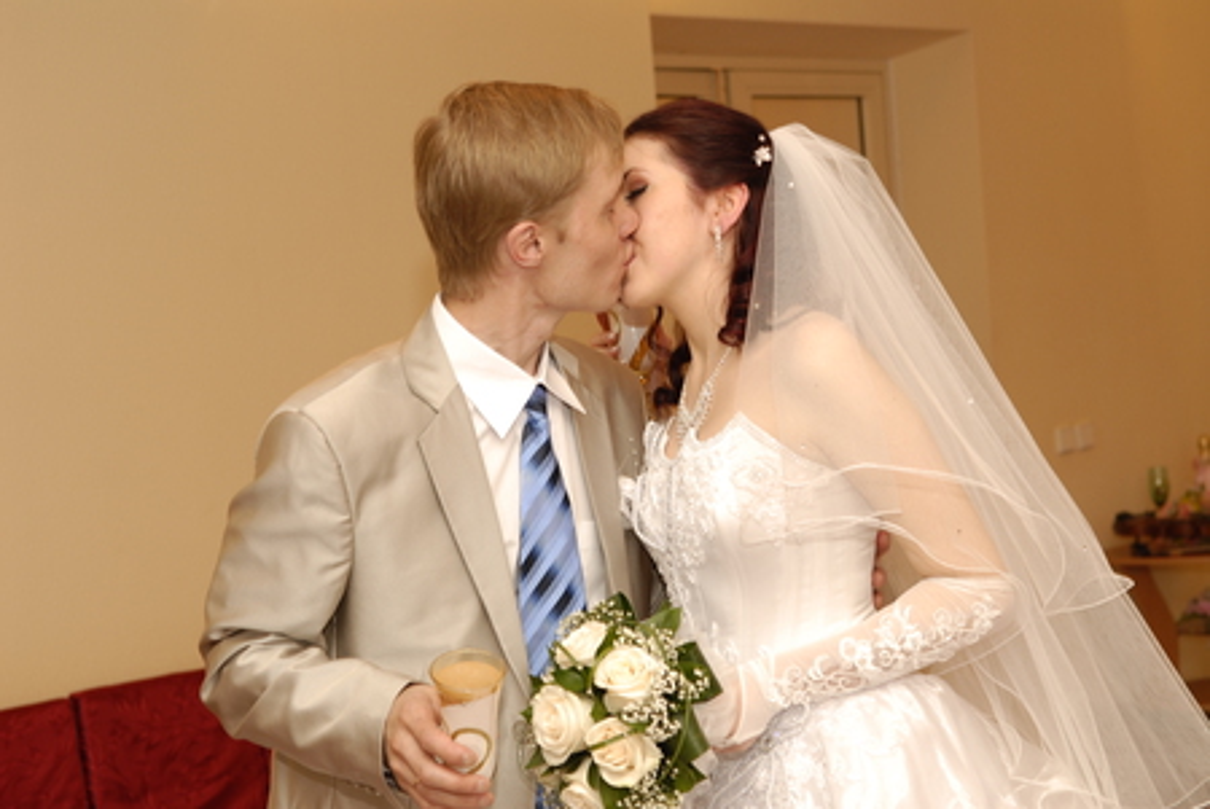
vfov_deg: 20.7
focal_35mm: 66
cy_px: 404
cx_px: 605
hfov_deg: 30.5
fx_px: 2220
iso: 250
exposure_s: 1/50
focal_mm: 44
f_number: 5
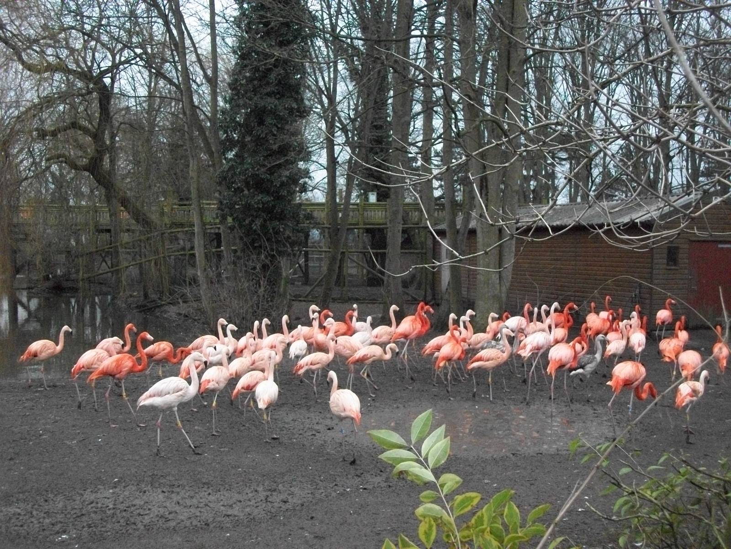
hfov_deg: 46.8
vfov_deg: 36.0
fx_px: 845
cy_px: 274
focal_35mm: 40
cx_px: 366
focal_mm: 7.1
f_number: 3.2
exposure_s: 1/500
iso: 719
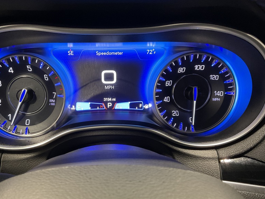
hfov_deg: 51.2
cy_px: 115
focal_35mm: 36
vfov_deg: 39.6
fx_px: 276
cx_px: 114
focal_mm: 3
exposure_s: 1/30
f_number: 1.8
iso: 320
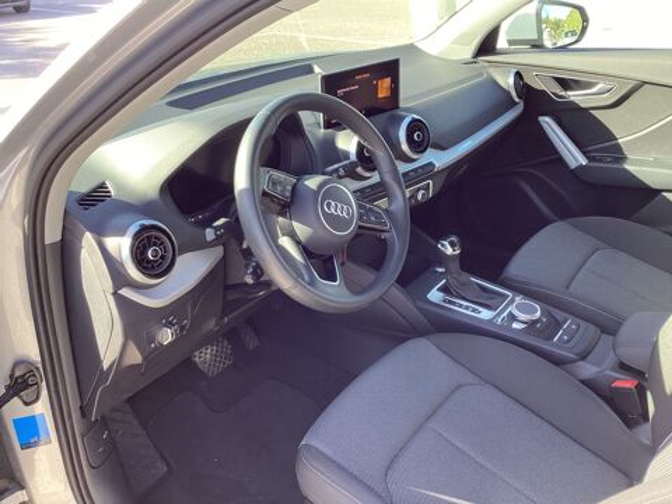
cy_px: 252
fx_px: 602
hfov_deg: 58.4
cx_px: 336
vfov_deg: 45.4
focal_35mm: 31
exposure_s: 1/120
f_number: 2.4
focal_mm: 3.3
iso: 64
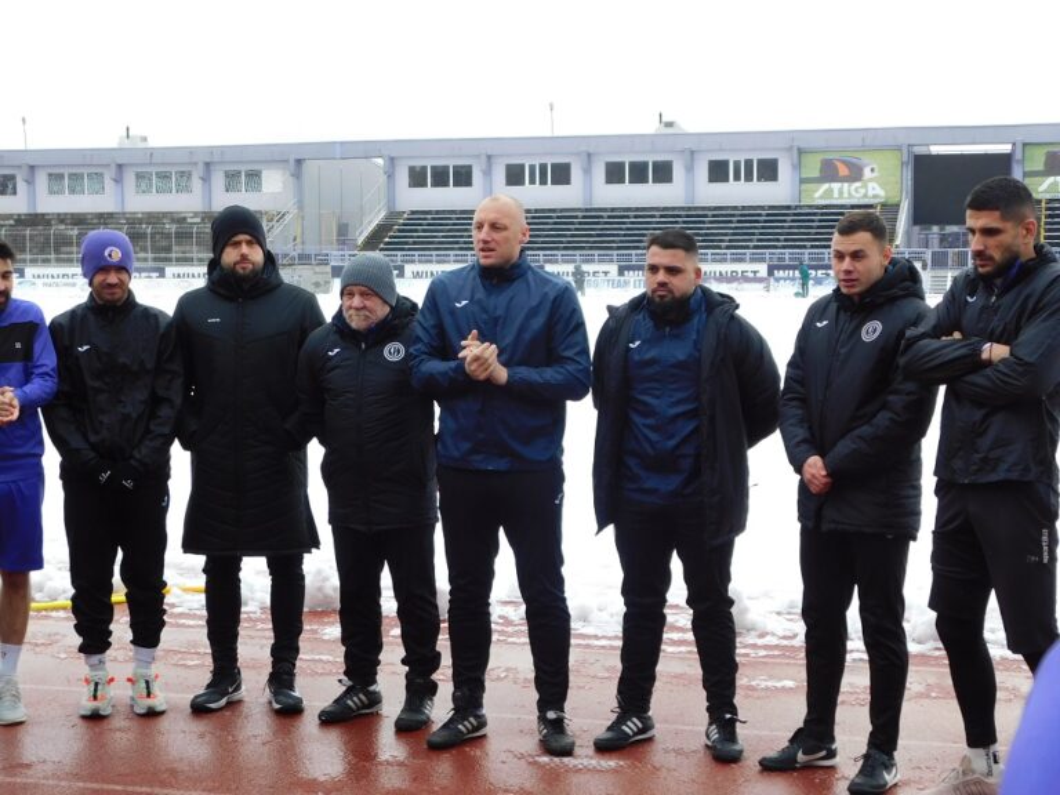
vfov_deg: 24.8
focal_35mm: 59
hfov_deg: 32.7
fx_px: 1807
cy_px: 398
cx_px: 530
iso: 125
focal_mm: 10.4
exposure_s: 1/125
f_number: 4
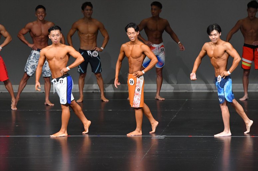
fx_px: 1934
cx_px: 129
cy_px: 86
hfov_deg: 7.6
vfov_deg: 5.1
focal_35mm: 270
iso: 4000
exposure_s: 1/400
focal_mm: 180
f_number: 5.6
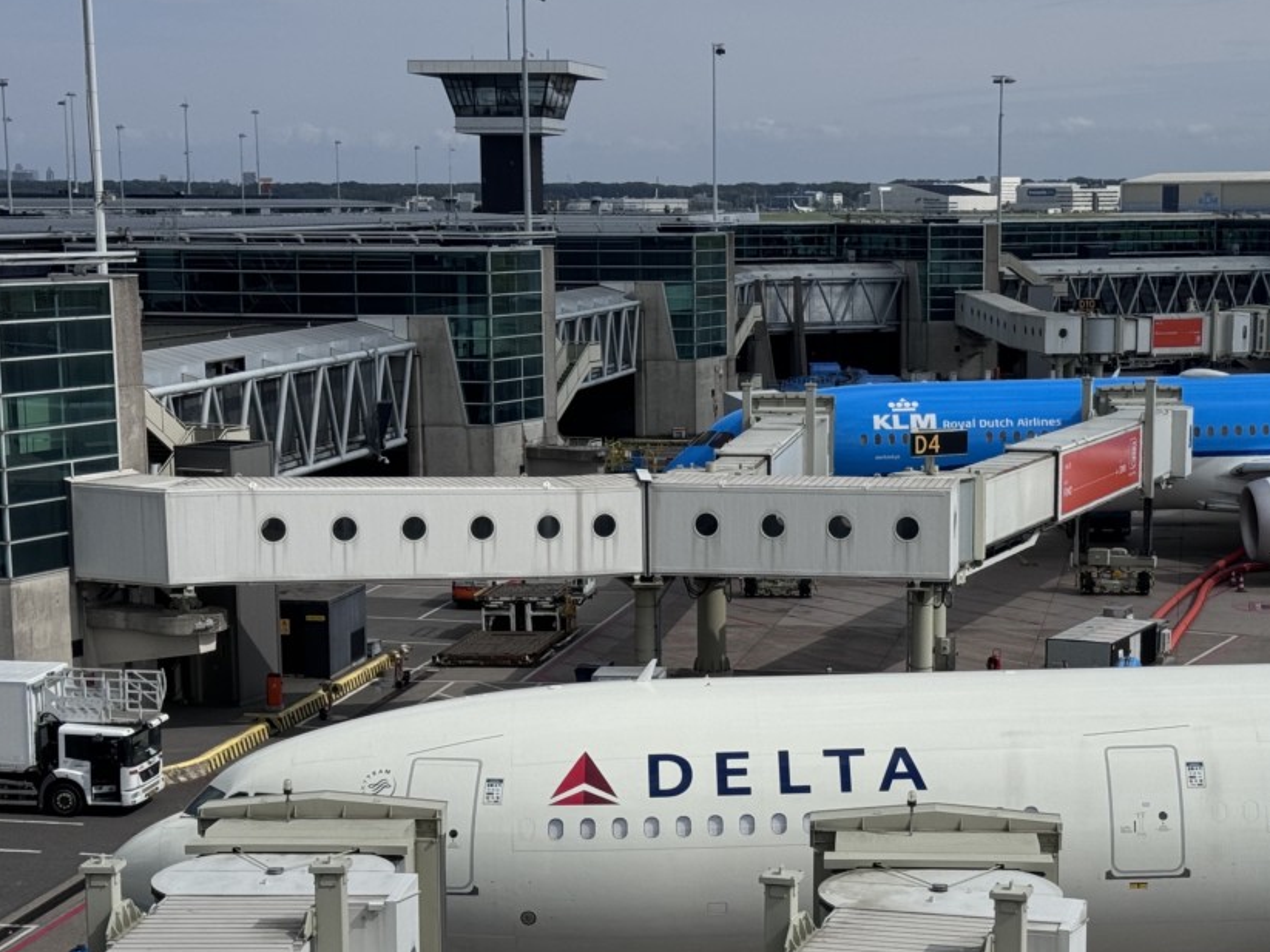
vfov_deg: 20.9
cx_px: 787
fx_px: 2568
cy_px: 623
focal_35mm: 70
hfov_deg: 27.7
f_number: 1.78
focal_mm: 6.76
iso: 64
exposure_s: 1/9009
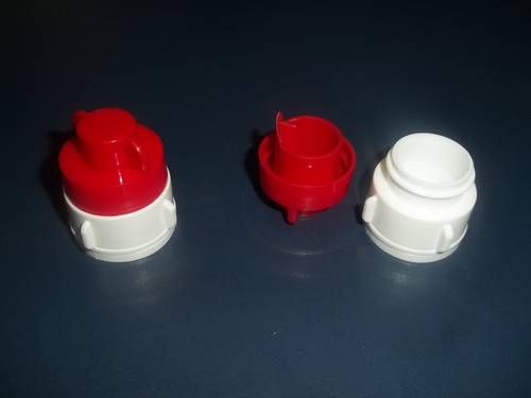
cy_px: 199
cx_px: 266
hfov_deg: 51.4
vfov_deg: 39.7
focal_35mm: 36
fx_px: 552
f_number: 3.1
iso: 64
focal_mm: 6.5
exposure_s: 1/30
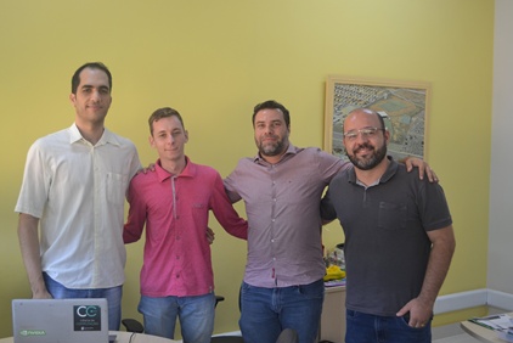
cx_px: 245
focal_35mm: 42
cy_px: 183
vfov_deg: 31.9
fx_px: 599
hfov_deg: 46.4
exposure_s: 1/80
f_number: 4.2
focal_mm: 26
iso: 400
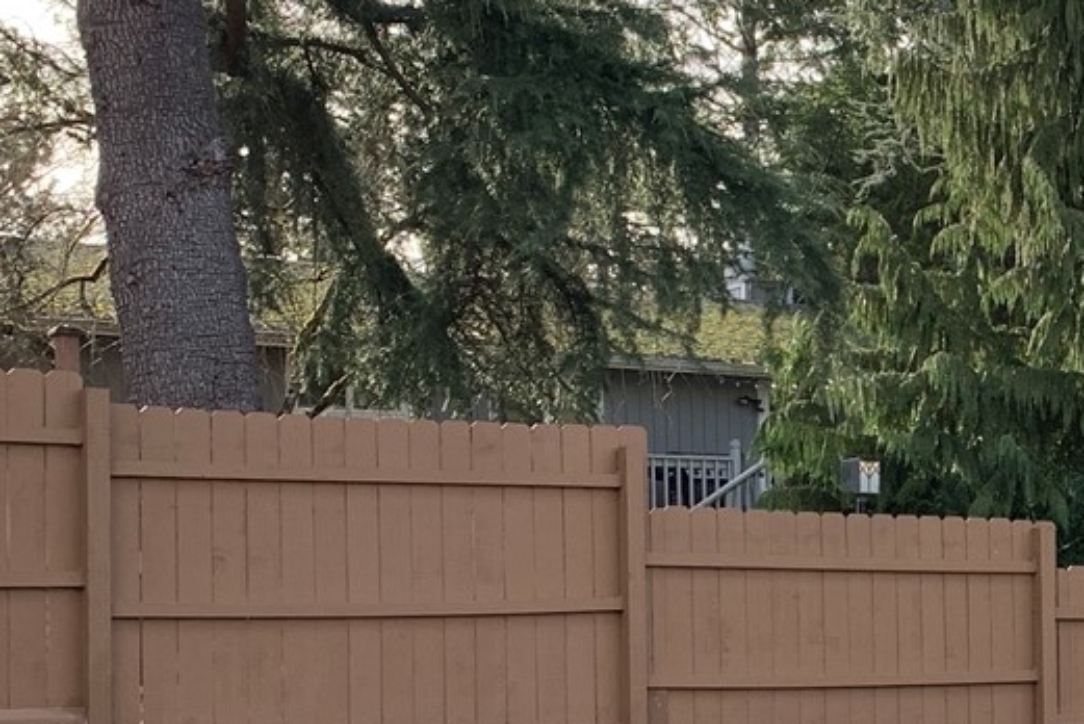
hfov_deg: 22.0
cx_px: 1411
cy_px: 587
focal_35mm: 83
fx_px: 2501
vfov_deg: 16.3
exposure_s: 1/534
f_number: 1.8
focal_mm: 4.25
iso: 25
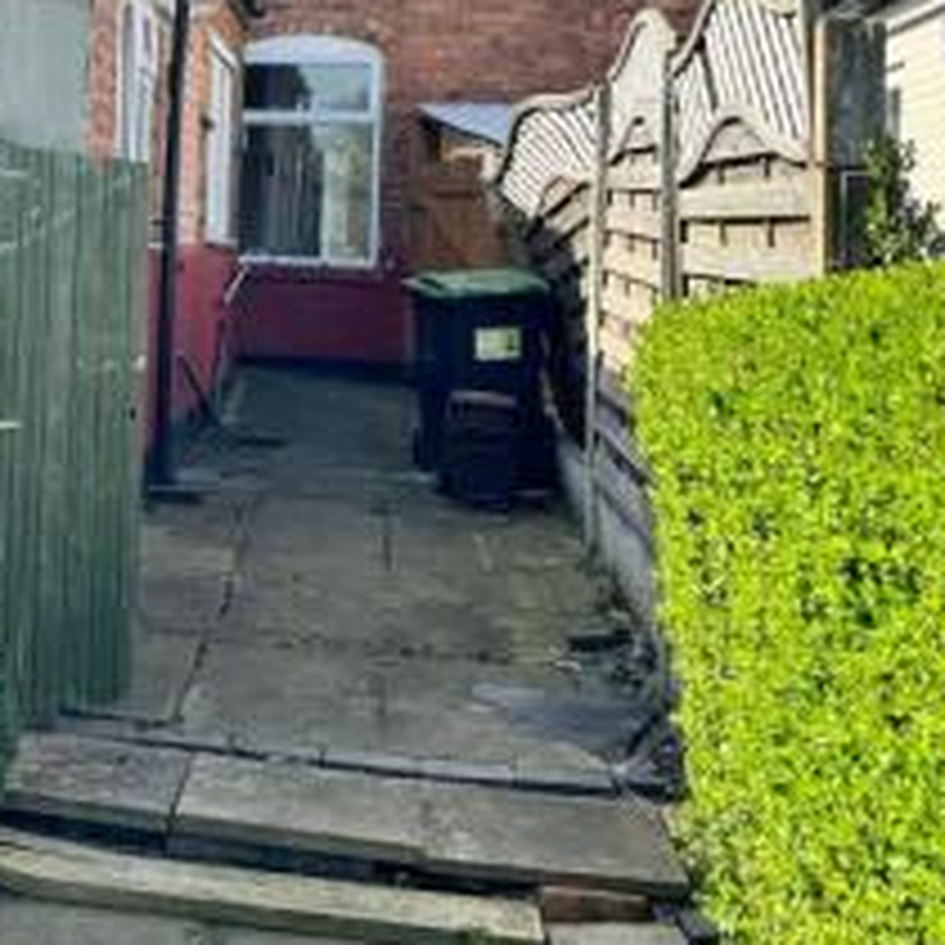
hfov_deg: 27.1
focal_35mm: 59
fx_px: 1822
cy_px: 223
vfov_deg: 28.6
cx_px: -52
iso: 80
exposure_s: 1/1238
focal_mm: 6.76
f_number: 1.78
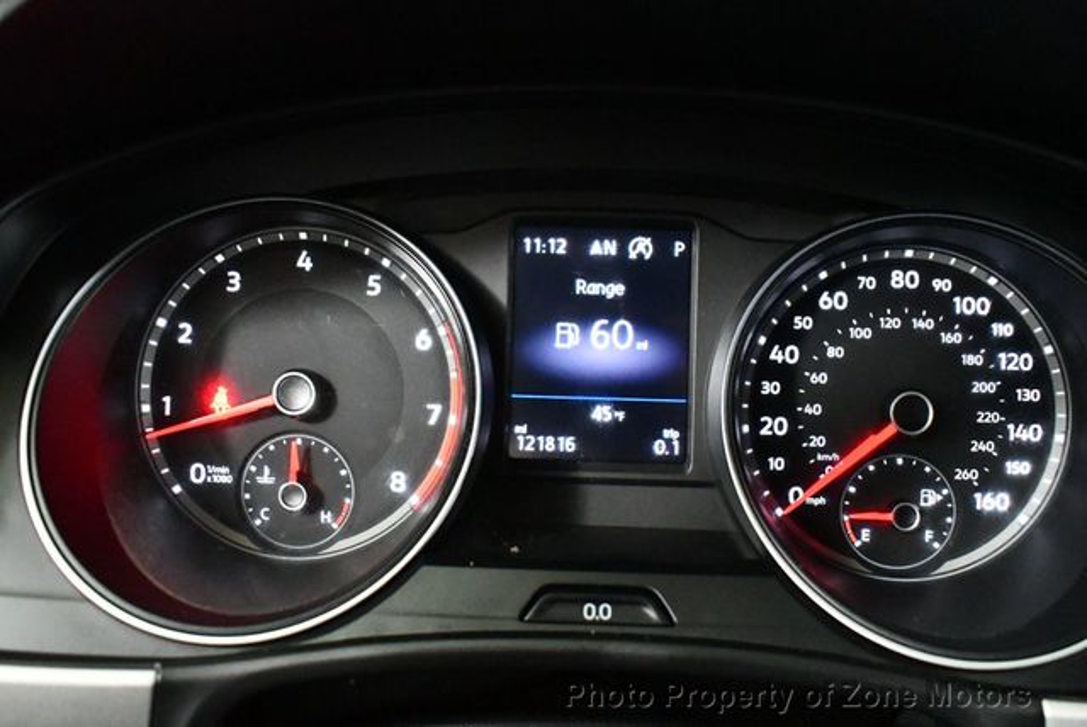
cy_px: 364
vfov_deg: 36.9
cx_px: 544
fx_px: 1088
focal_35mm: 36
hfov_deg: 53.1
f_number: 3.5
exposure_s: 1/60
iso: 11400
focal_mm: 18
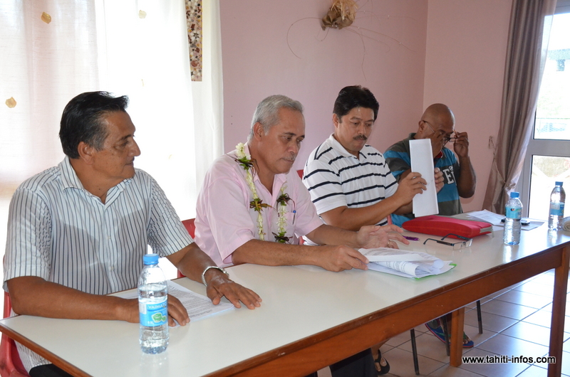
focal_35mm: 39
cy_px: 188
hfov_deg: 49.6
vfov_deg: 34.1
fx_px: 616
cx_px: 285
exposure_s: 1/160
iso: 2500
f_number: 6.3
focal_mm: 26
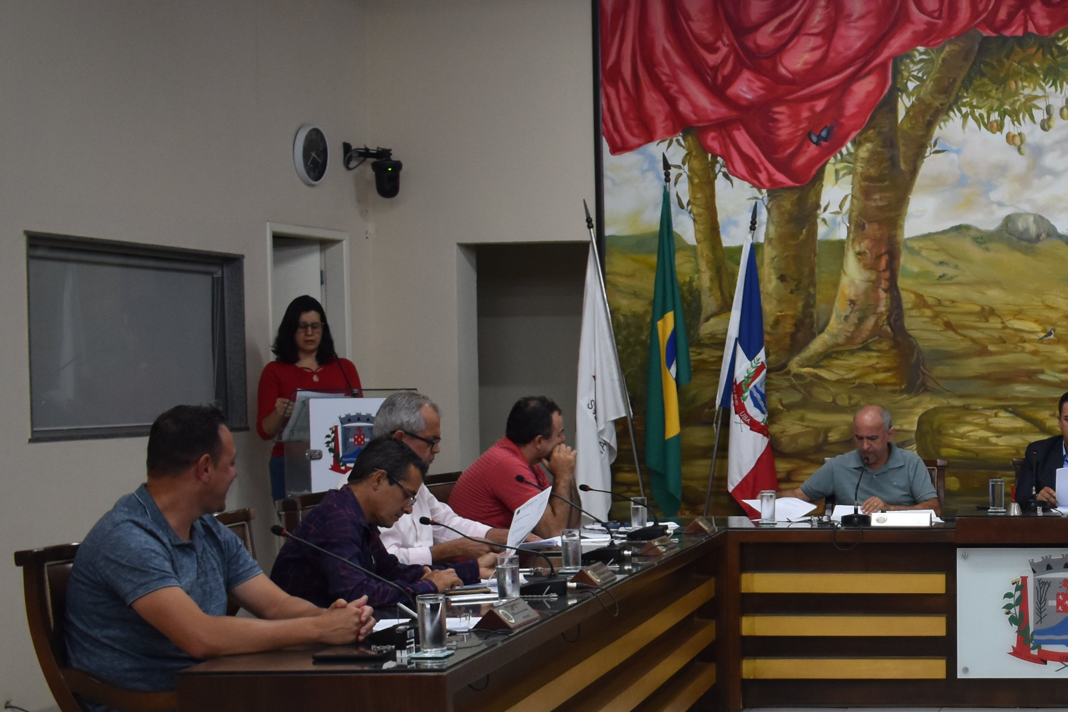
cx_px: 1088
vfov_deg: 21.7
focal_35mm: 62
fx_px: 1839
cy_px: 555
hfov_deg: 30.0
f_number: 4
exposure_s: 1/60
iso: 560
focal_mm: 18
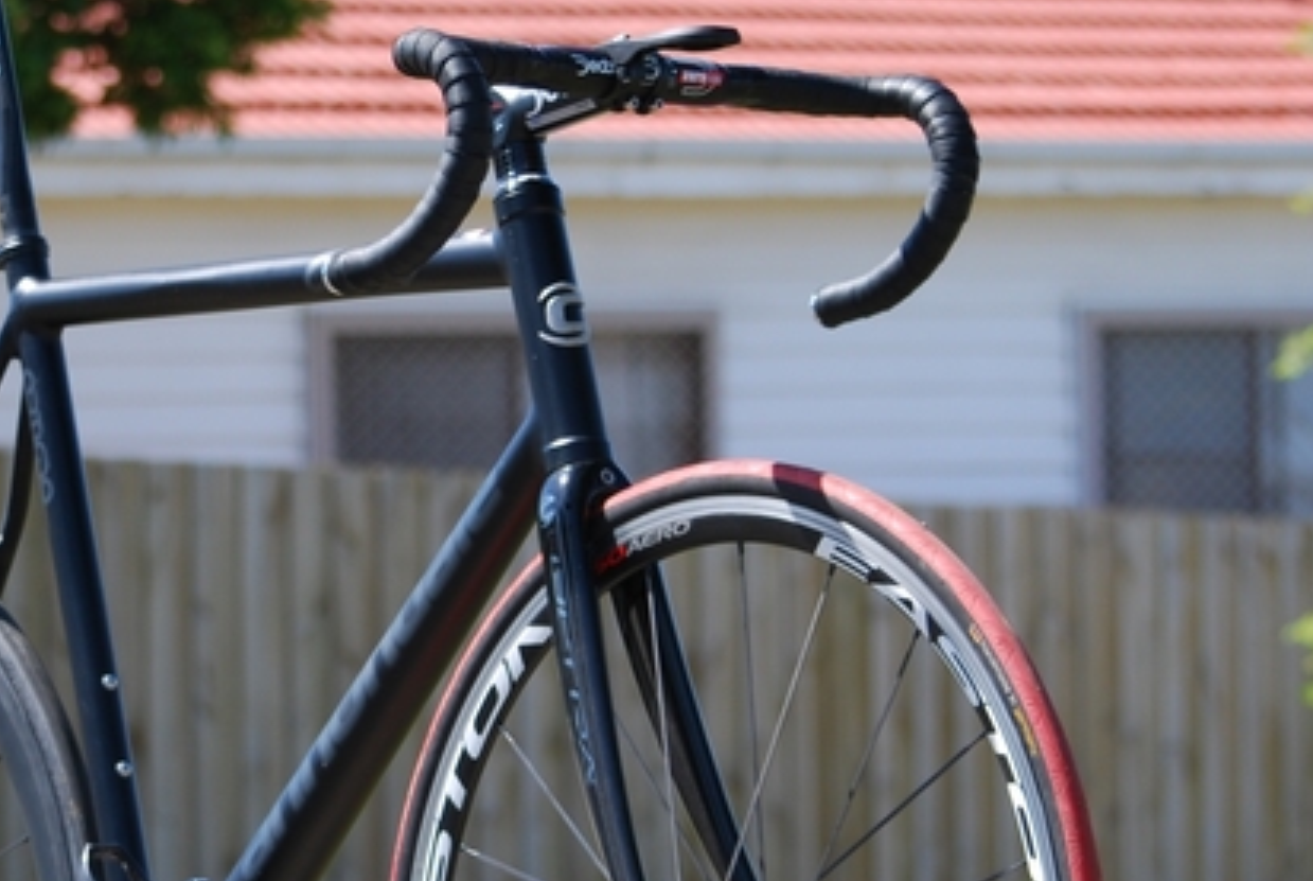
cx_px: 340
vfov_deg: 5.9
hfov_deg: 8.8
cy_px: 676
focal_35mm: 232
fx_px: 8477
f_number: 4.5
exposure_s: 1/250
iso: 100
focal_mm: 68
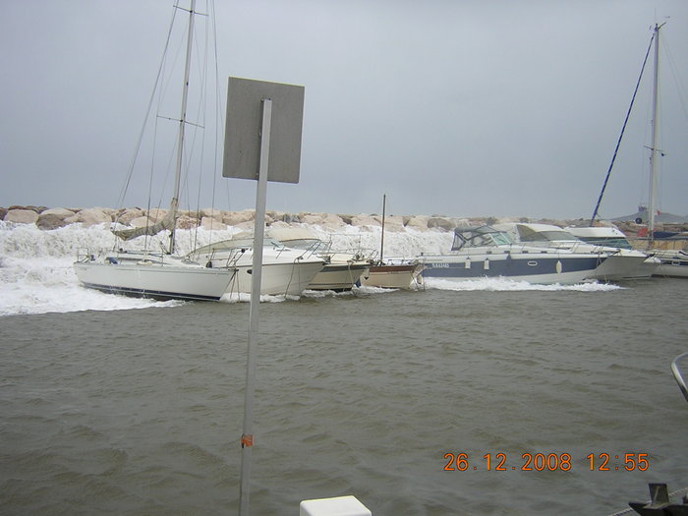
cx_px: 344
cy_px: 258
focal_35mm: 36
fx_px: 716
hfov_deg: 51.4
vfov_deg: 39.7
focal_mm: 4.7
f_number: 2.6
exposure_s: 1/296
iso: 100
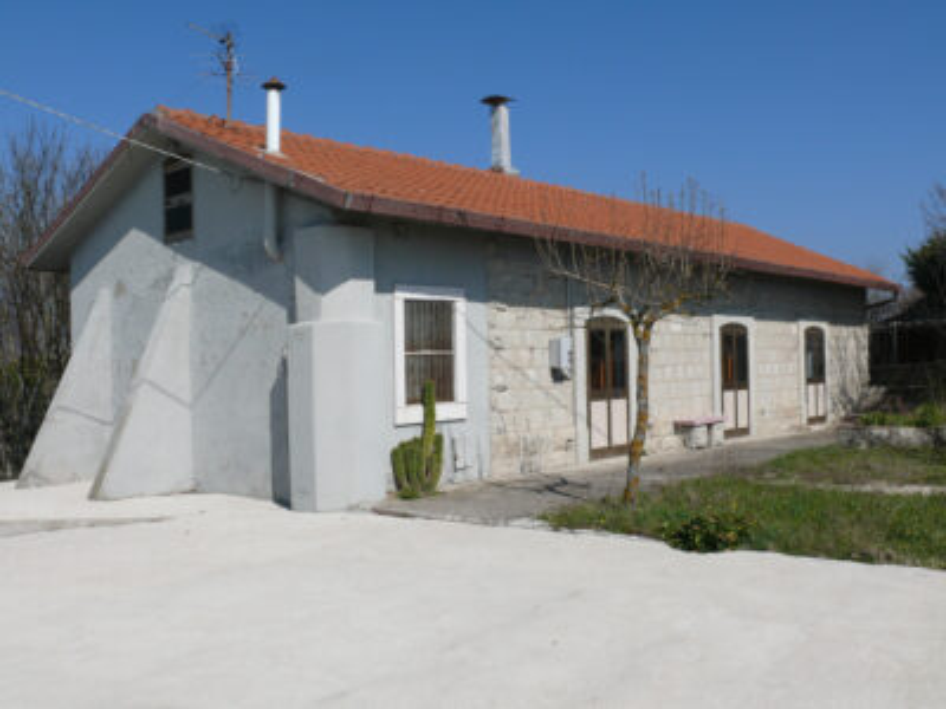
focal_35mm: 35
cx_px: 473
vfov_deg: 40.7
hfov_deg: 52.6
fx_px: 956
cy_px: 354
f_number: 8
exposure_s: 1/640
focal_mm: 7.4
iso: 100
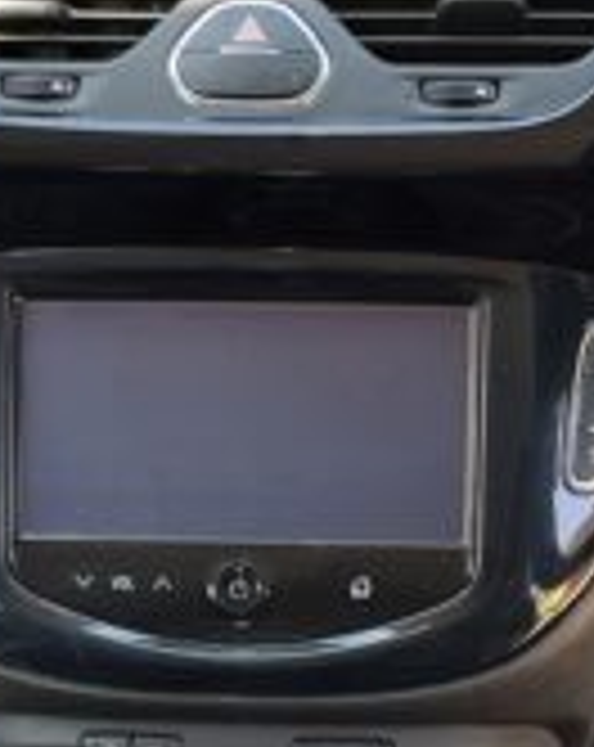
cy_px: 736
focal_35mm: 122
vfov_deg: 15.5
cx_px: 212
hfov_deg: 12.6
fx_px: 2691
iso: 64
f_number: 1.6
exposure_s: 1/122
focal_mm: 5.1
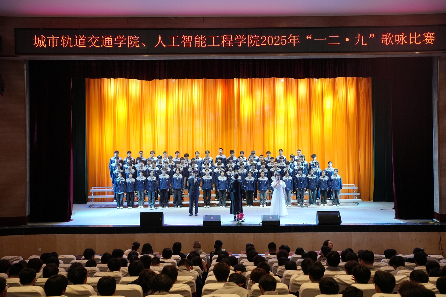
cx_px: 223
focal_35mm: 40
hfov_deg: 48.8
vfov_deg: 33.6
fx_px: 492
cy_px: 148
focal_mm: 39.7
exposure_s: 1/160
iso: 2500
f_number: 4
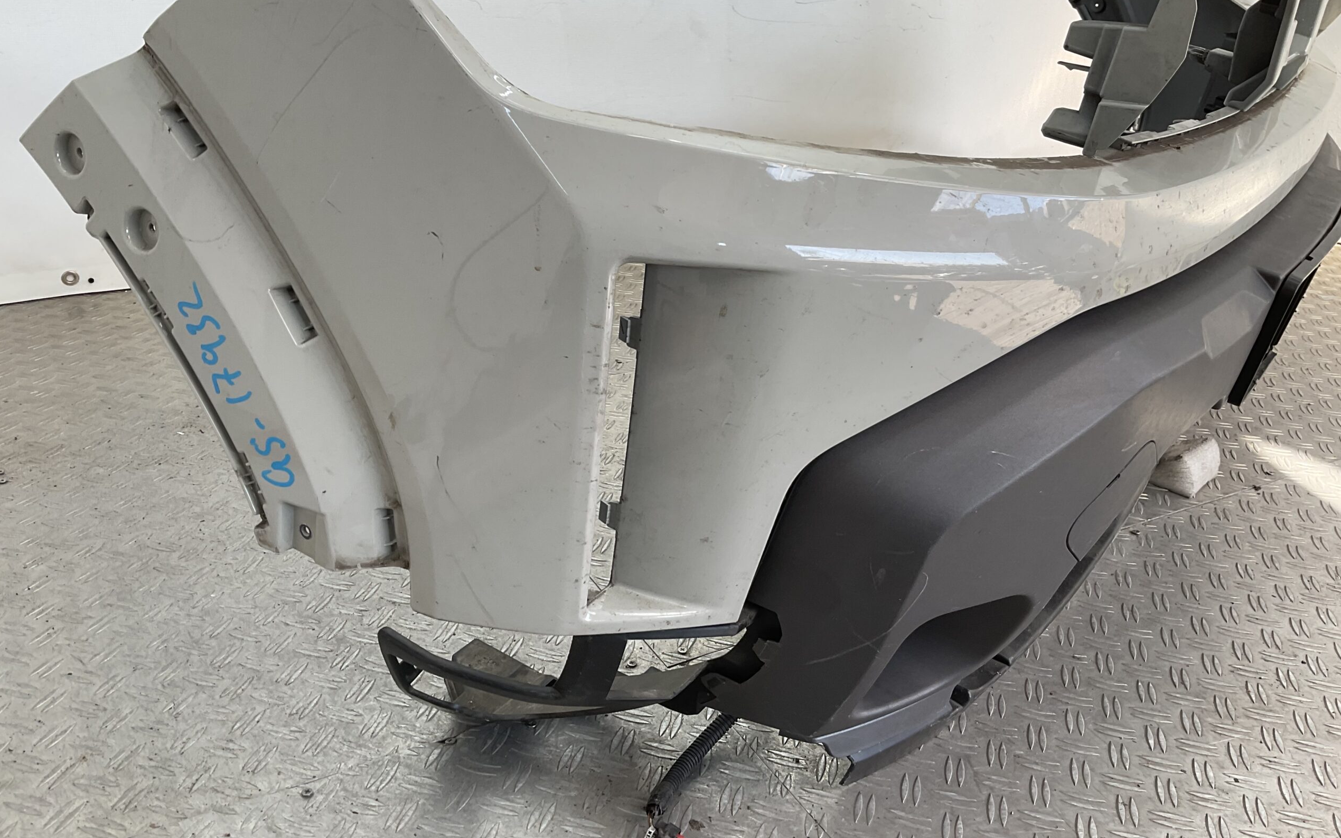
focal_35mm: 31
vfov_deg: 40.6
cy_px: 400
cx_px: 673
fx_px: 1133
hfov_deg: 61.2
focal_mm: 3
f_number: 1.8
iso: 16
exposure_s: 1/124
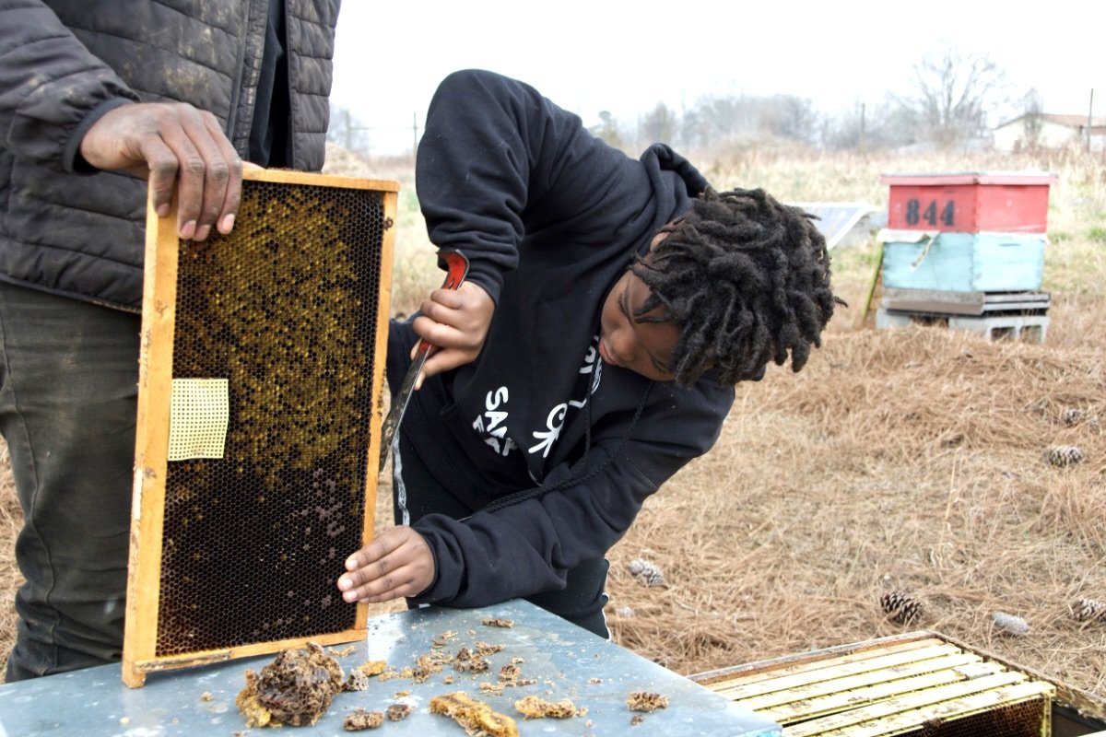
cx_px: 553
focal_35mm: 46
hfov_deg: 42.3
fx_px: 1428
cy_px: 368
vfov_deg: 28.9
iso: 200
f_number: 5.6
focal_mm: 31
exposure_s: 1/125
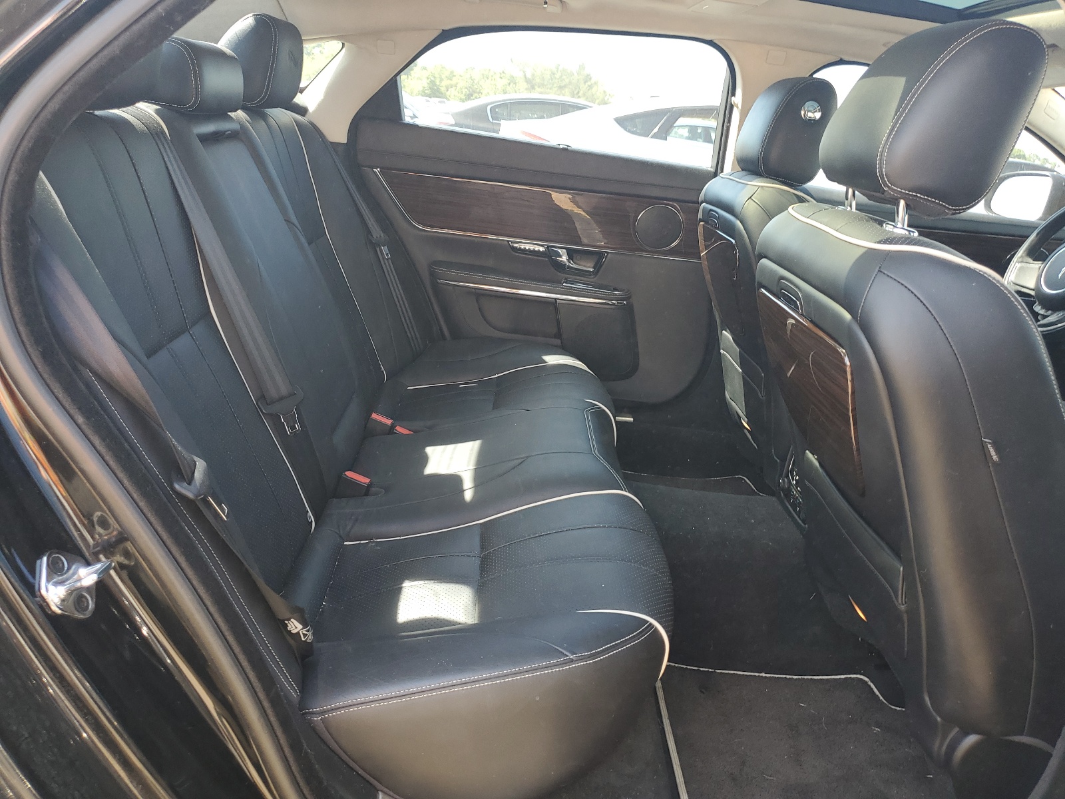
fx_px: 800
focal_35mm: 26
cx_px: 532
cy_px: 400
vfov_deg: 53.1
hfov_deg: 67.3
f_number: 1.5
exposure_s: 1/120
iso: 50
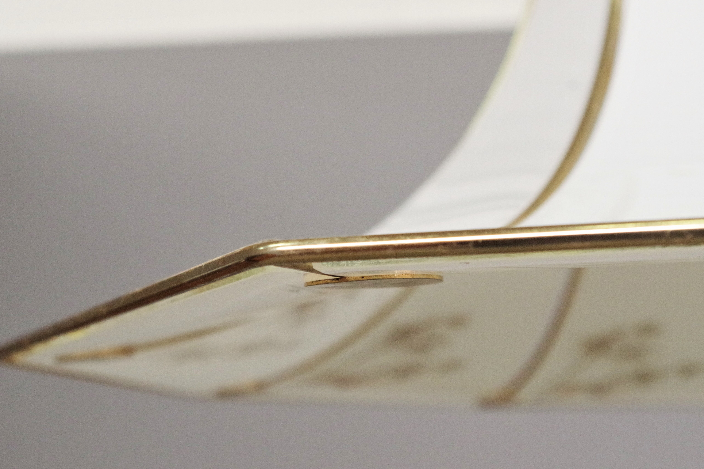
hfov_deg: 36.8
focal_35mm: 54
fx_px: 1056
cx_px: 309
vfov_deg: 25.0
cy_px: 267
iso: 3200
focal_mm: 30.63
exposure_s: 1/125
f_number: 5.6
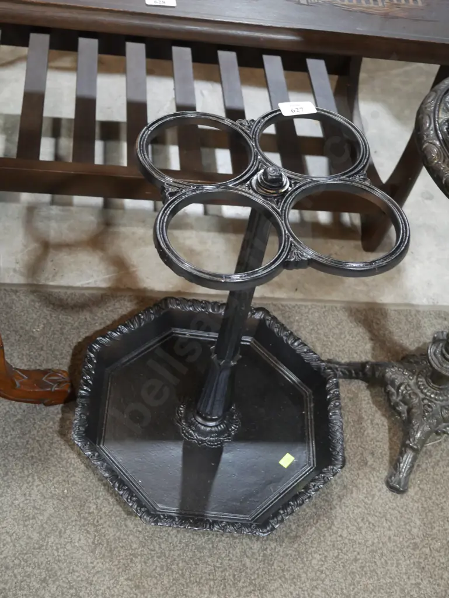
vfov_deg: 41.2
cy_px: 299
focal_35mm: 46
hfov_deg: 31.5
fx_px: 795
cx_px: 224
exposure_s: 1/60
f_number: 5.1
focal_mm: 23
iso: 1600
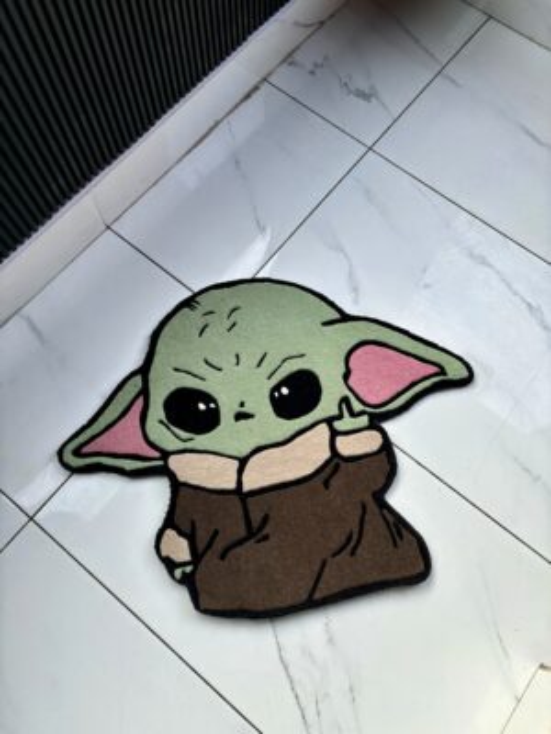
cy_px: 367
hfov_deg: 53.1
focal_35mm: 26
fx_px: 552
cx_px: 276
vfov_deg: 67.3
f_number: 1.6
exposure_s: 1/121
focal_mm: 5.96
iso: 100
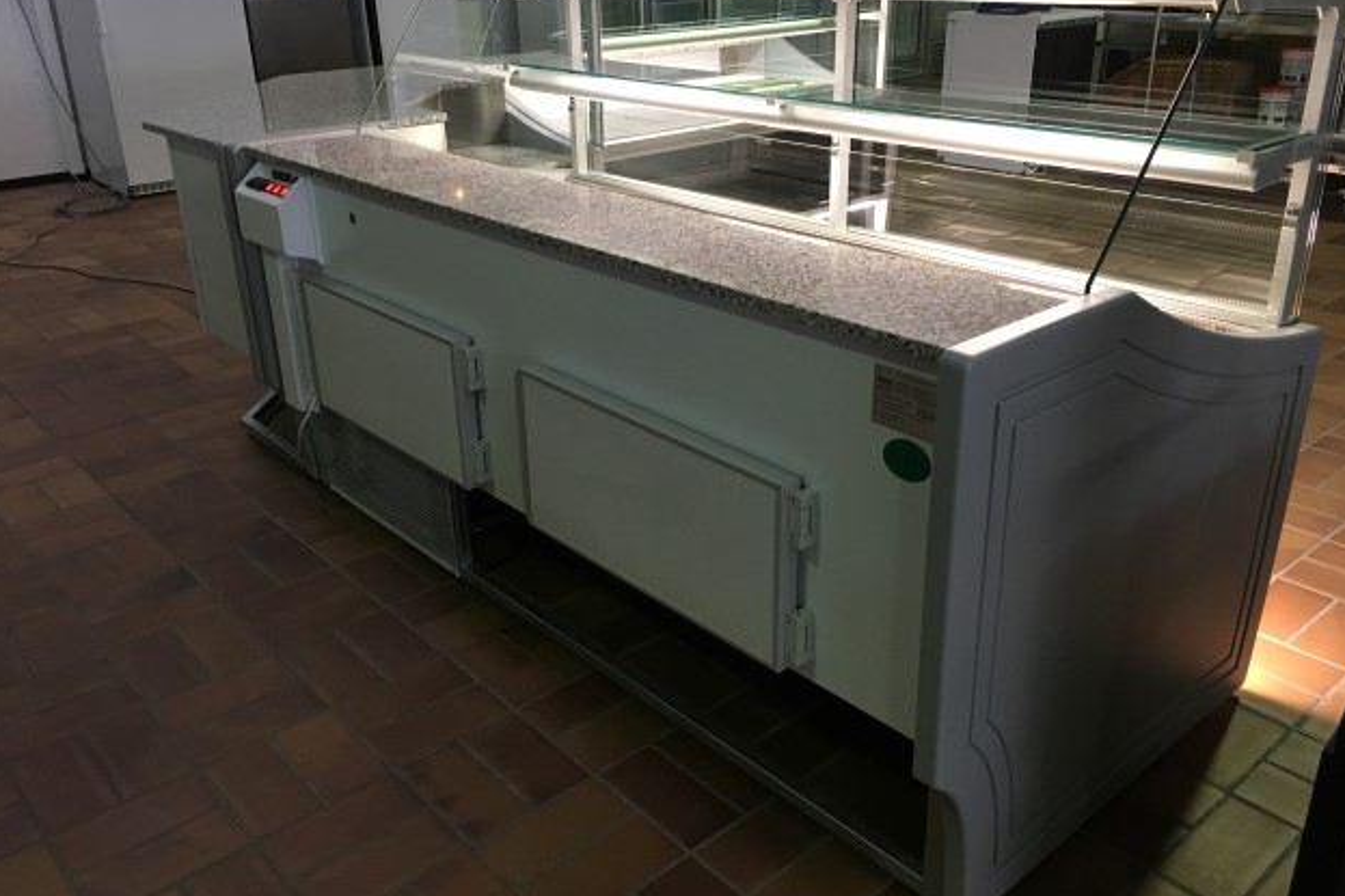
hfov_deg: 60.3
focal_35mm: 31
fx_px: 1158
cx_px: 678
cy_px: 419
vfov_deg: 42.3
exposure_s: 1/33
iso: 160
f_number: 2.2
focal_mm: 4.15
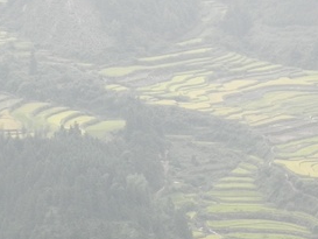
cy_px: 171
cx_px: 255
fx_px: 2472
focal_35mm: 269
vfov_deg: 5.5
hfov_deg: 7.3
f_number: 7.1
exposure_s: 1/122
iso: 187
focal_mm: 18.8
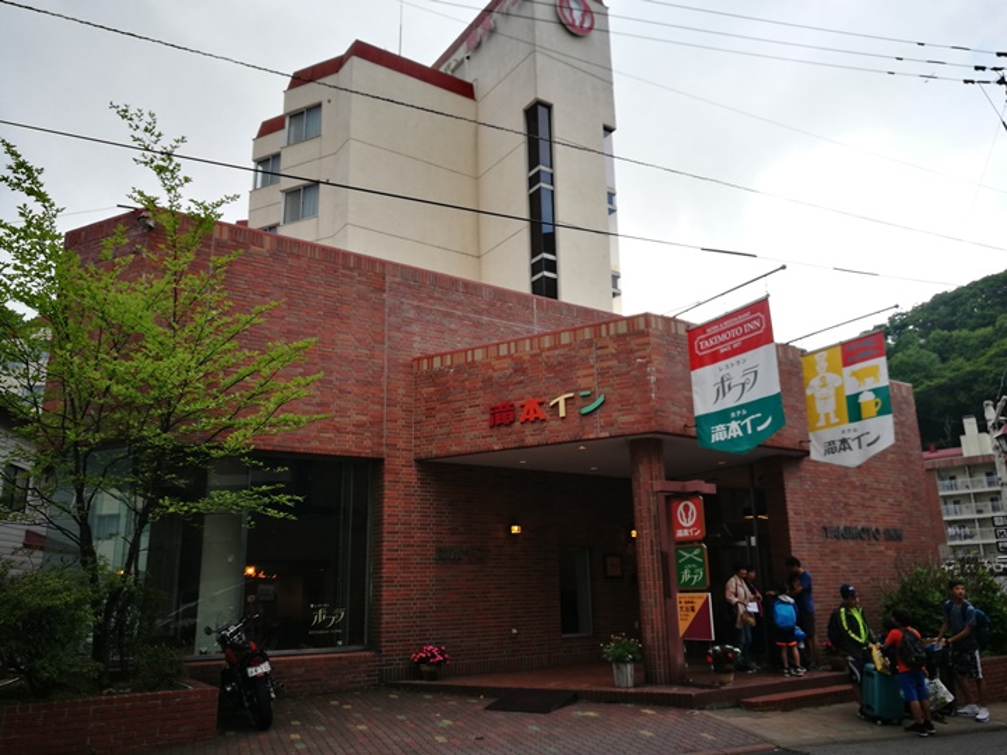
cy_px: 378
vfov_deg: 51.4
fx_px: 785
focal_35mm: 27
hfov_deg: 65.3
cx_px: 504
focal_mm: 4.5
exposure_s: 1/100
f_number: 2.2
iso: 80
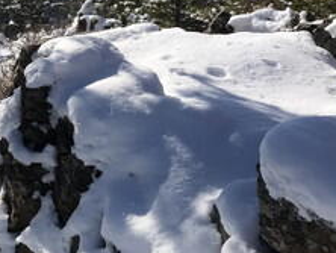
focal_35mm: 63
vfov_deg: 22.7
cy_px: 19
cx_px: 53
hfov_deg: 29.8
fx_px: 612
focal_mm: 3.99
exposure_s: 1/4000
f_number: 1.8
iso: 20
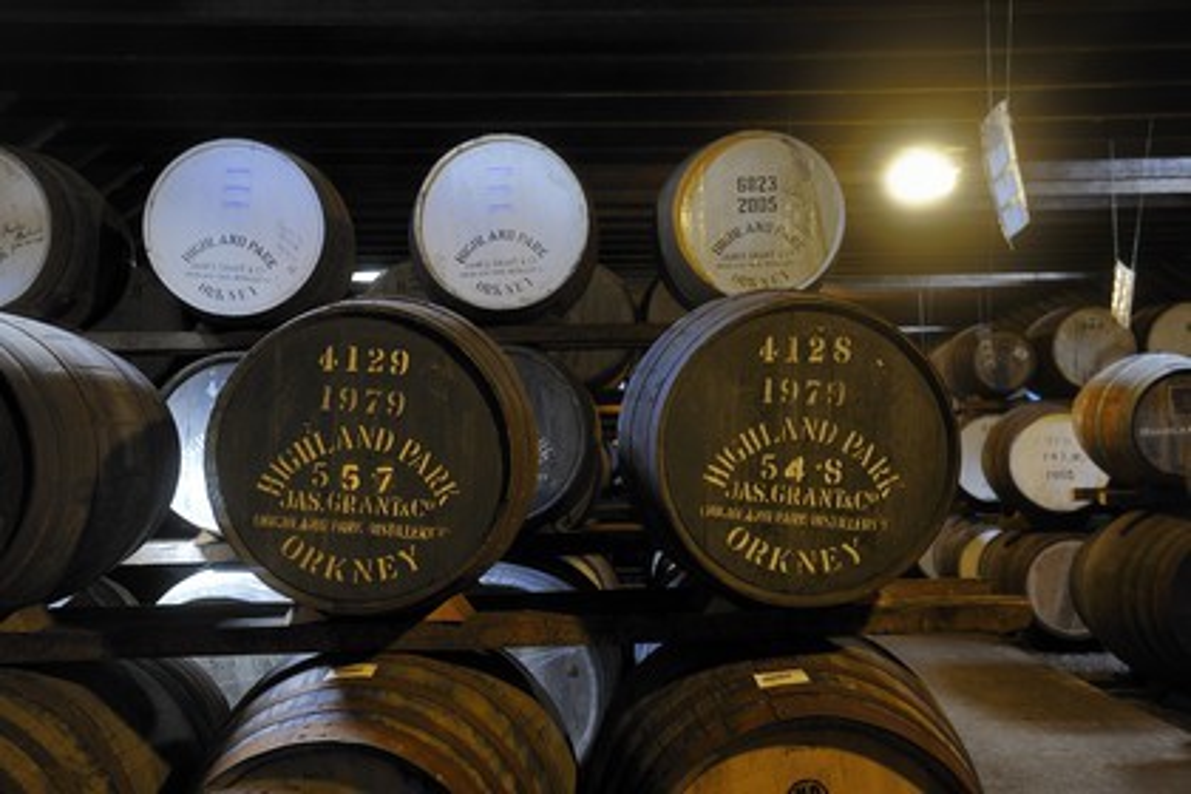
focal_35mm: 40
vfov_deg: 33.4
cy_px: 397
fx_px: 1323
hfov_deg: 48.5
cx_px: 596
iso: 400
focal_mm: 40
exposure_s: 1/2.5
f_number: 5
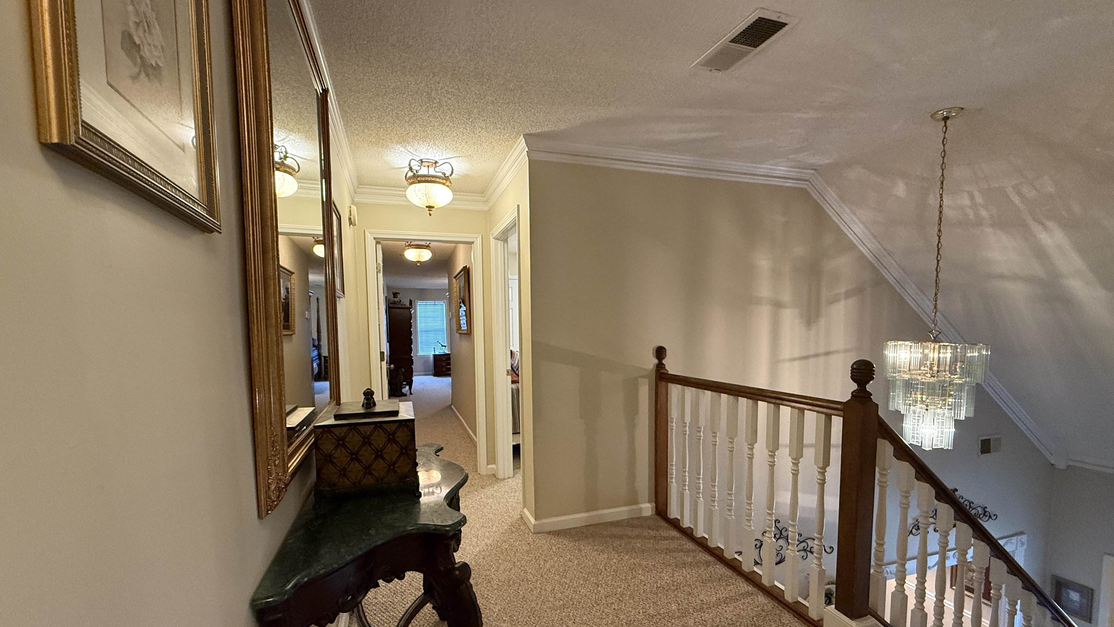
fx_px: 473
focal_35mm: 16
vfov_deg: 66.7
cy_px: 364
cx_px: 554
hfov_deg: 99.4
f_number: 2.2
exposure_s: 1/60
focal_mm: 2.22
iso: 500
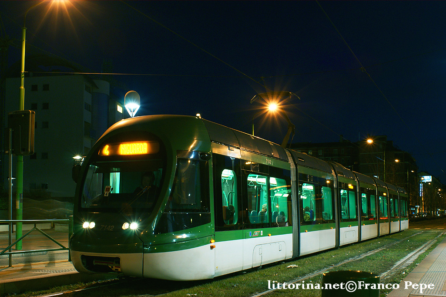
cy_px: 148
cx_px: 223
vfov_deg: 31.9
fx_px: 520
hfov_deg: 46.4
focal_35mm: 42
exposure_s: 1
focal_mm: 28
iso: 400
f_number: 8
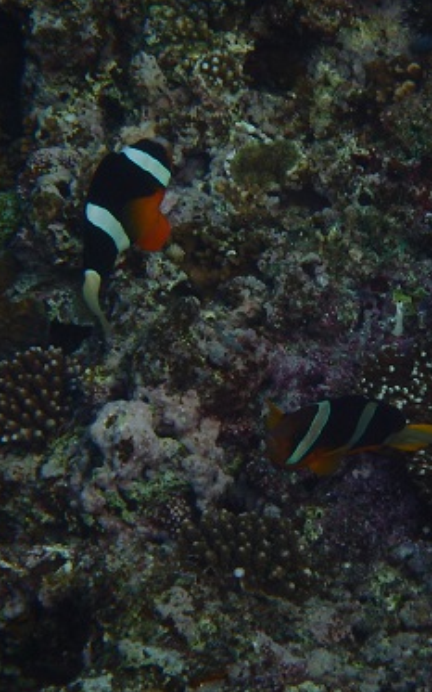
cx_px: 308
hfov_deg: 6.6
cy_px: 346
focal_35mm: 199
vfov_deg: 10.5
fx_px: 3750
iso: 200
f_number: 5.9
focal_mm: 25
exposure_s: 1/250
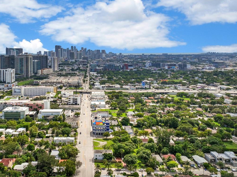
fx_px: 260
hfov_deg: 48.4
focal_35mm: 38
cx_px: 84
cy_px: 55
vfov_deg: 37.2
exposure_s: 1/4000
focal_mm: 12.29
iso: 120
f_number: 2.8
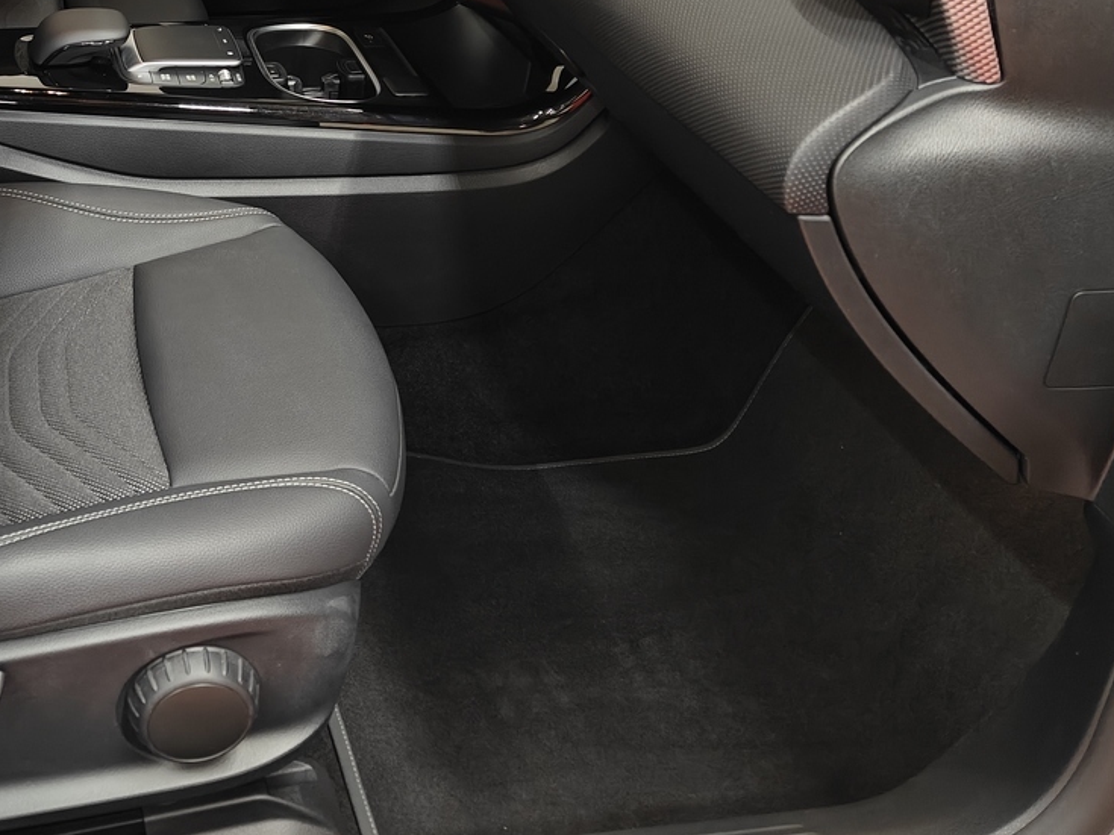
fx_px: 1512
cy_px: 141
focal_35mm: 47
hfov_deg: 38.5
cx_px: 185
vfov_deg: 30.0
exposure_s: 1/50
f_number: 1.8
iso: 160
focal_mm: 5.59
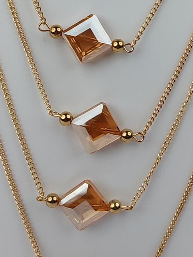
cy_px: -37
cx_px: 145
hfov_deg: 16.2
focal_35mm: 91
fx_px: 677
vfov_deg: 20.4
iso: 25
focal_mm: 5.23
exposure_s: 1/146
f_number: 1.8
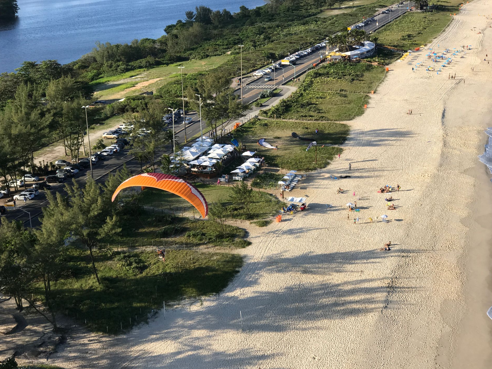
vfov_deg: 25.2
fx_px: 824
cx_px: 248
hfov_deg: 33.2
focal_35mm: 58
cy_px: 183
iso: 20
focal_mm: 6.6
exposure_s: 1/643
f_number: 2.8
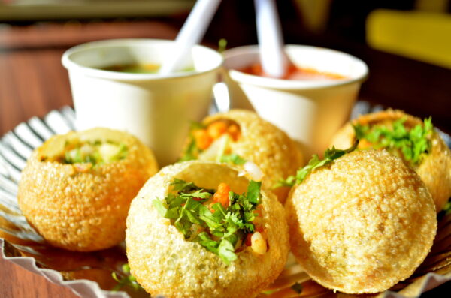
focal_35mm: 42
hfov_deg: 46.5
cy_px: 149
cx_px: 226
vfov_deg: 31.7
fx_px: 525
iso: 640
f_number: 4.5
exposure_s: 1/1250
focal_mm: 28
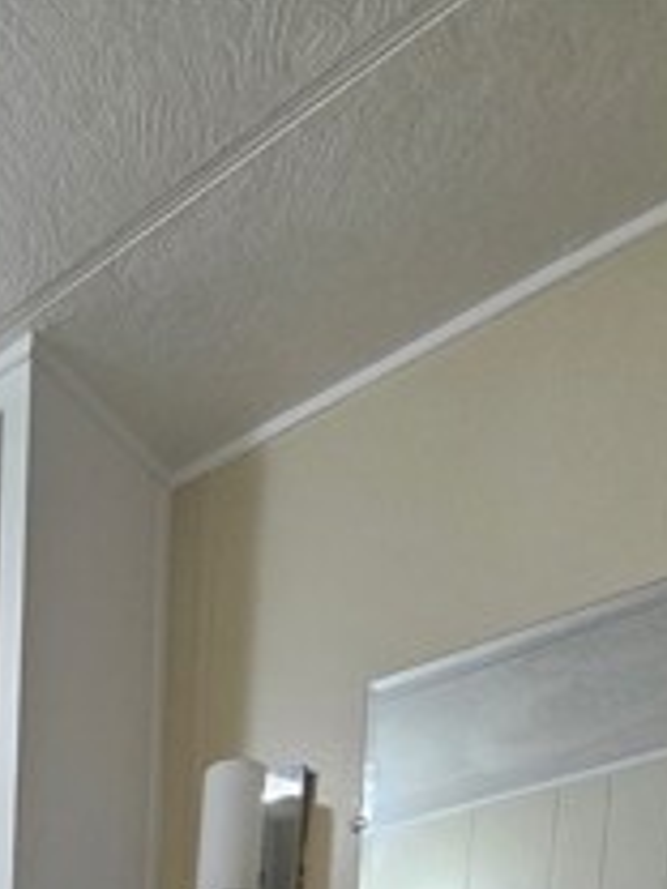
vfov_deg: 28.4
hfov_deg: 31.9
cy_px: 1355
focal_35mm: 40
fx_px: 1028
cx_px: -64
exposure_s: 1/60
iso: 250
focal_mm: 2.2
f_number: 2.2
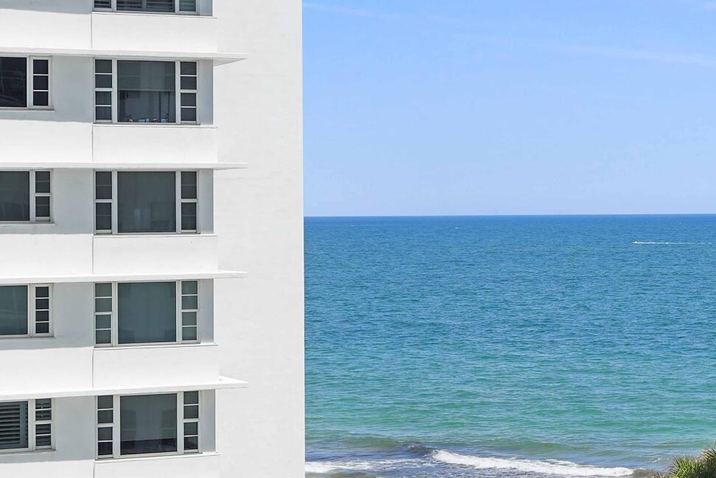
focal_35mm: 108
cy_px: 236
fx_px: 2148
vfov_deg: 12.7
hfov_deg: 18.6
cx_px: 651
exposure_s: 1/2500
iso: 160
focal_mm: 35
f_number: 3.2
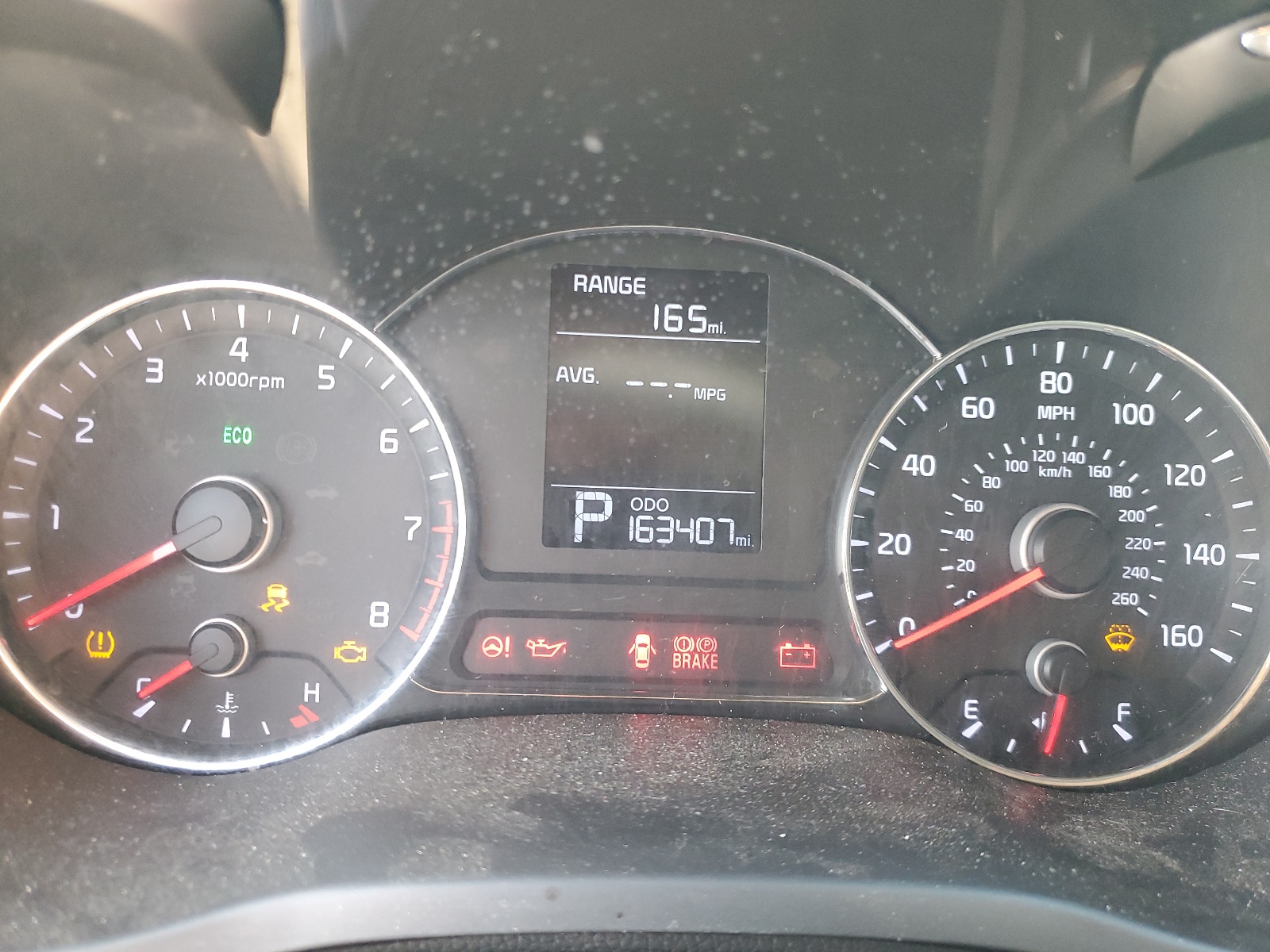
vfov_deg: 53.1
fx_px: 954
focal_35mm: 26
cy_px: 476
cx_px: 635
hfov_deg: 67.3
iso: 187
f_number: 1.5
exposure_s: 1/60.2
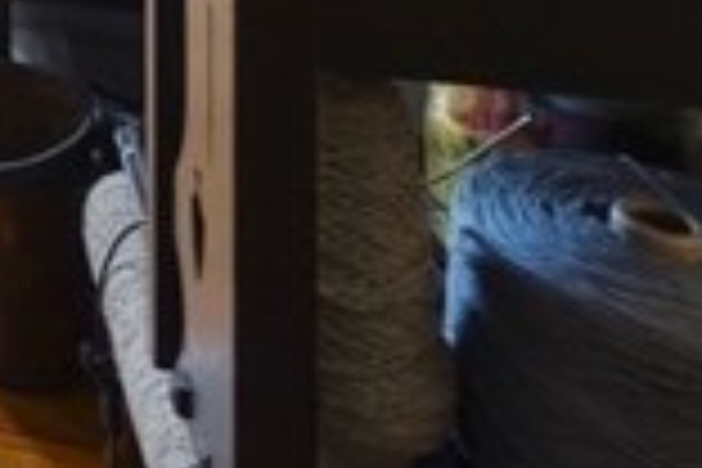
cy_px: -956
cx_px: -904
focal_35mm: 105
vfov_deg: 9.8
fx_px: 2047
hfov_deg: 14.3
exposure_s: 1.6
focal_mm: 16
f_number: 9
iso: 320
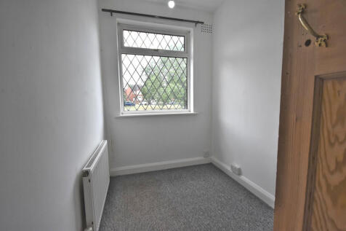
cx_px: 173
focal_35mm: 15
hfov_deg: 100.4
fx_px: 144
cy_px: 116
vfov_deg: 77.3
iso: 800
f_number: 8
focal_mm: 10
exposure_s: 1/320
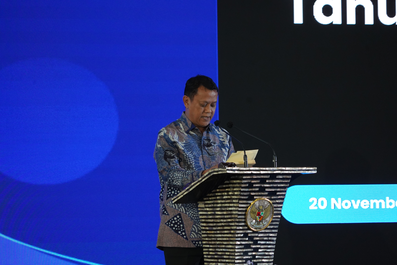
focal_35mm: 240
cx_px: 198
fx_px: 2646
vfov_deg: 5.7
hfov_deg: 8.6
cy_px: 132
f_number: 6.3
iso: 5000
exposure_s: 1/125
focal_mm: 240
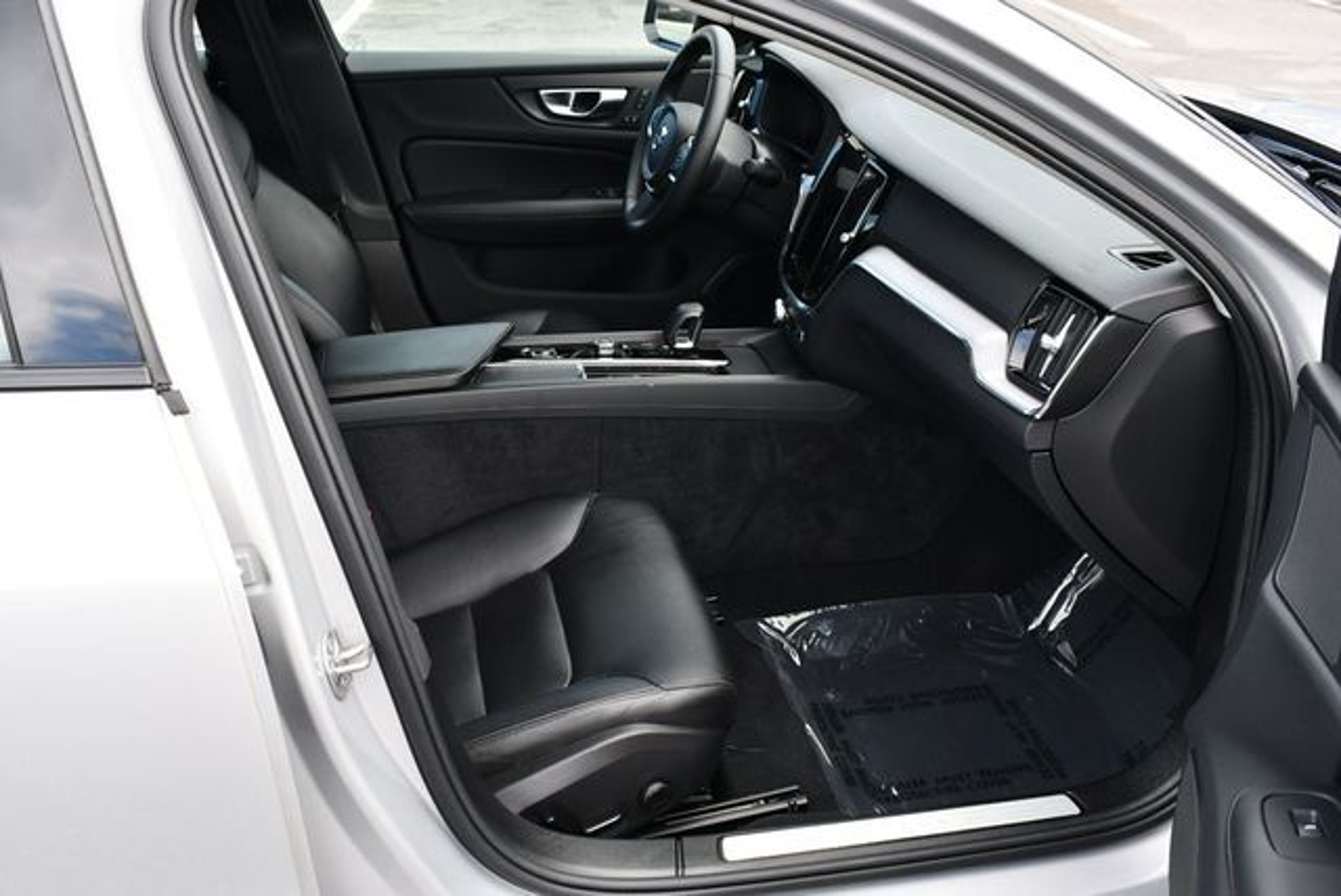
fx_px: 1342
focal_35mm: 36
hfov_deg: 53.1
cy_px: 448
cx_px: 670
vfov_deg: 36.9
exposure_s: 1/250
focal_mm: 18
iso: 400
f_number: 5
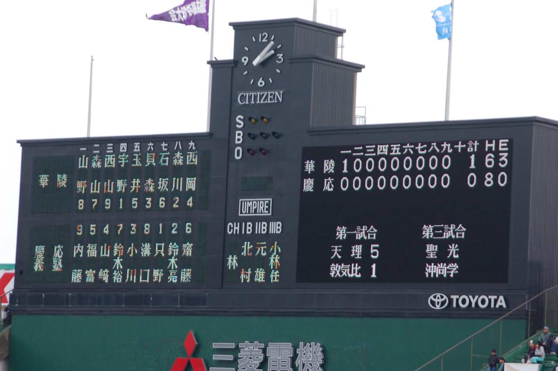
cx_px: 279
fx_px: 2787
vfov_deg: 7.6
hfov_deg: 11.4
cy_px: 186
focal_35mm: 180
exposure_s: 1/500
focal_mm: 120
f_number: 6
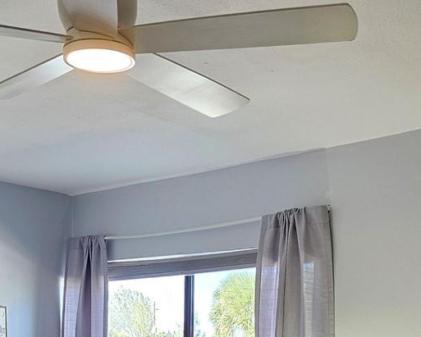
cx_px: 227
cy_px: 487
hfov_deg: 27.1
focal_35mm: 70
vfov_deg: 19.4
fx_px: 873
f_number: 1.8
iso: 125
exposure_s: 1/120
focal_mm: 5.4
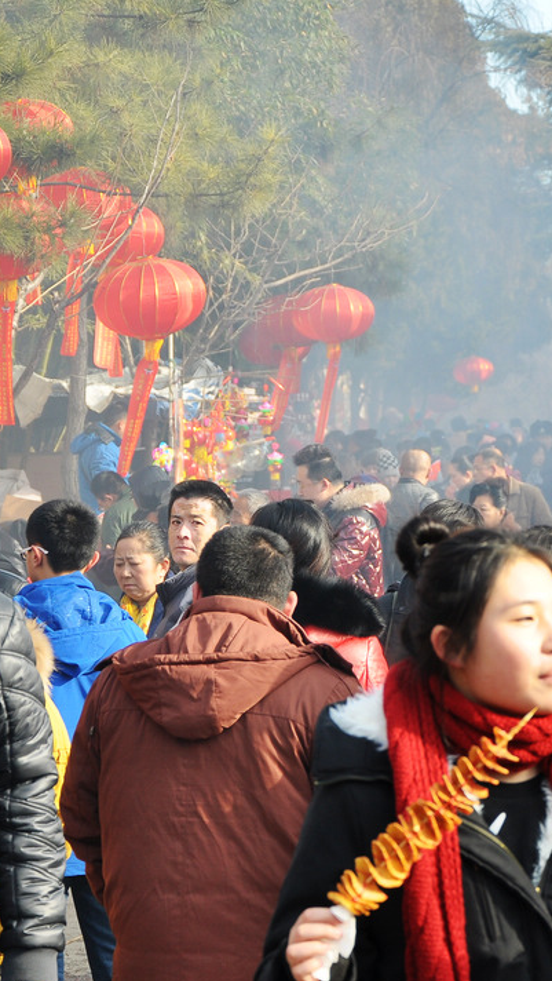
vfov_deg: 15.6
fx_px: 3588
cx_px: 467
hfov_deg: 8.8
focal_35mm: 138
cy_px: 504
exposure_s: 1/320
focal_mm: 52
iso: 200
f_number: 5.6
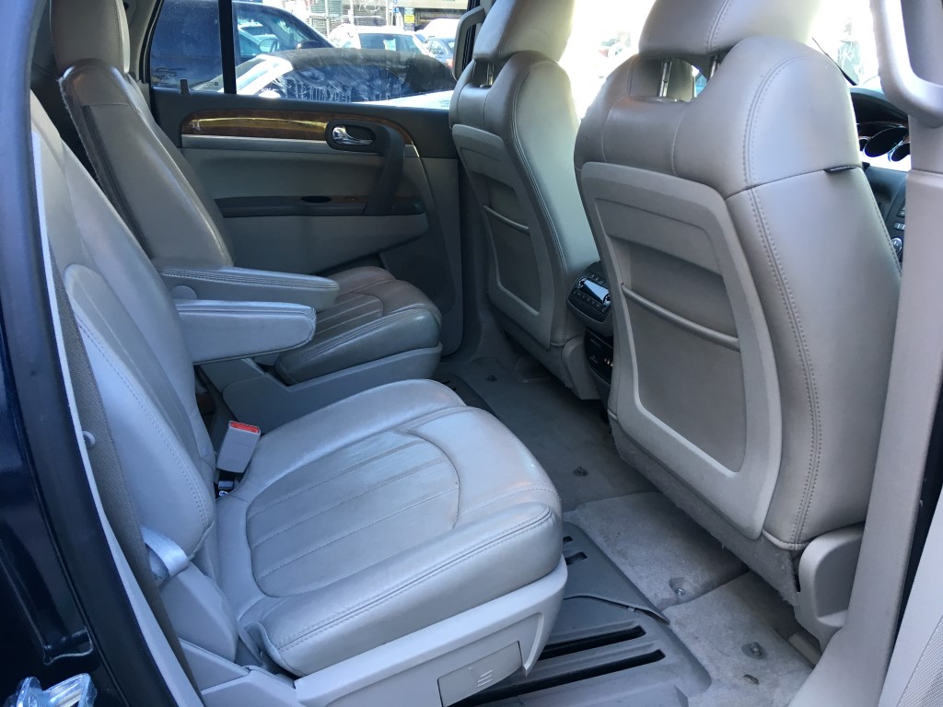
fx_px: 790
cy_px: 354
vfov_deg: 48.2
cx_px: 472
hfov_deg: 61.7
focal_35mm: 29
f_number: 2.2
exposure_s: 1/30
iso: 32
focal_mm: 4.15
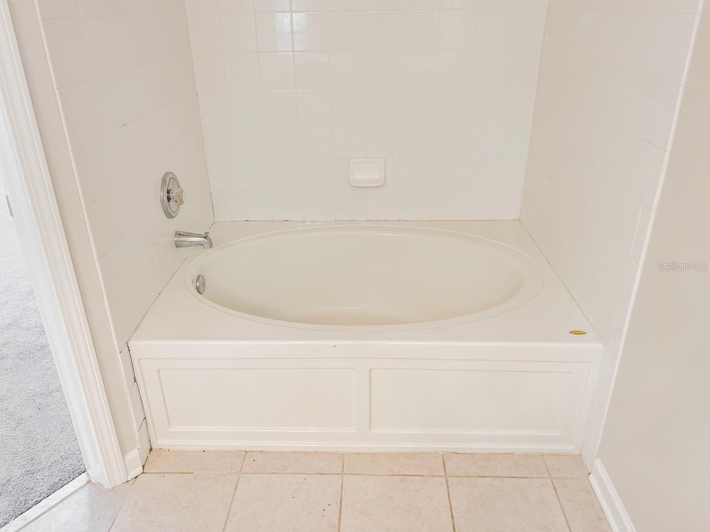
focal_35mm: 26
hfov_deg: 67.3
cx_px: 355
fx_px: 533
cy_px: 266
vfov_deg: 53.1
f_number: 1.6
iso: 125
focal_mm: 4.2
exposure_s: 1/60
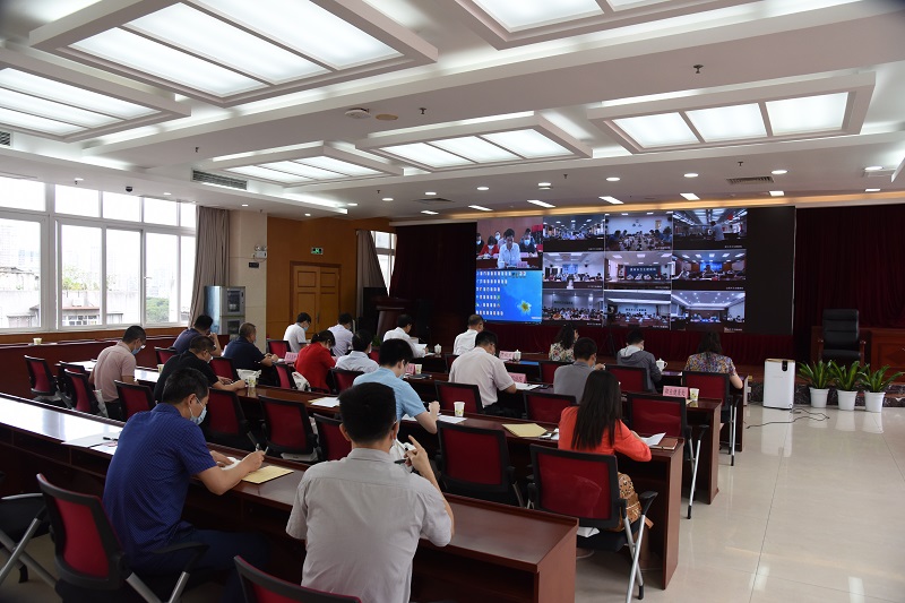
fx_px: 603
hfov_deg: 73.8
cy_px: 302
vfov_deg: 53.1
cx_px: 452
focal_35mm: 24
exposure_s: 1/160
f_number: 6.3
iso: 1250
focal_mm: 24
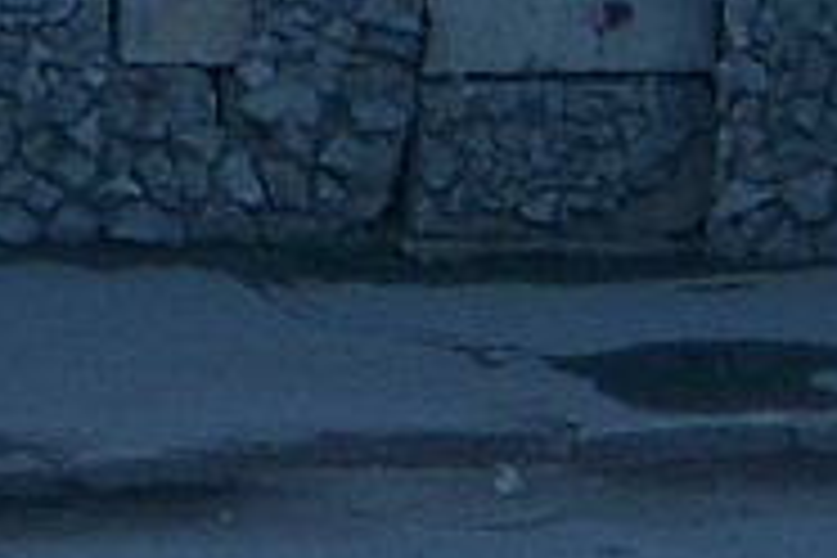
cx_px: -1593
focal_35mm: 717
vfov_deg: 1.9
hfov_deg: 2.8
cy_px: -940
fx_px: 16669
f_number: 2
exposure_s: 1/60
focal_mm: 20.74
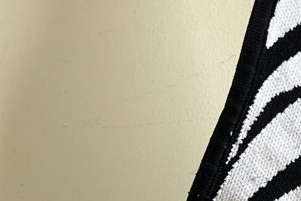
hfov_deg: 13.1
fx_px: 1196
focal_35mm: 143
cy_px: 35
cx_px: 526
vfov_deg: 9.6
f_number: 1.5
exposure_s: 1/121
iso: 50
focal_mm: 5.7
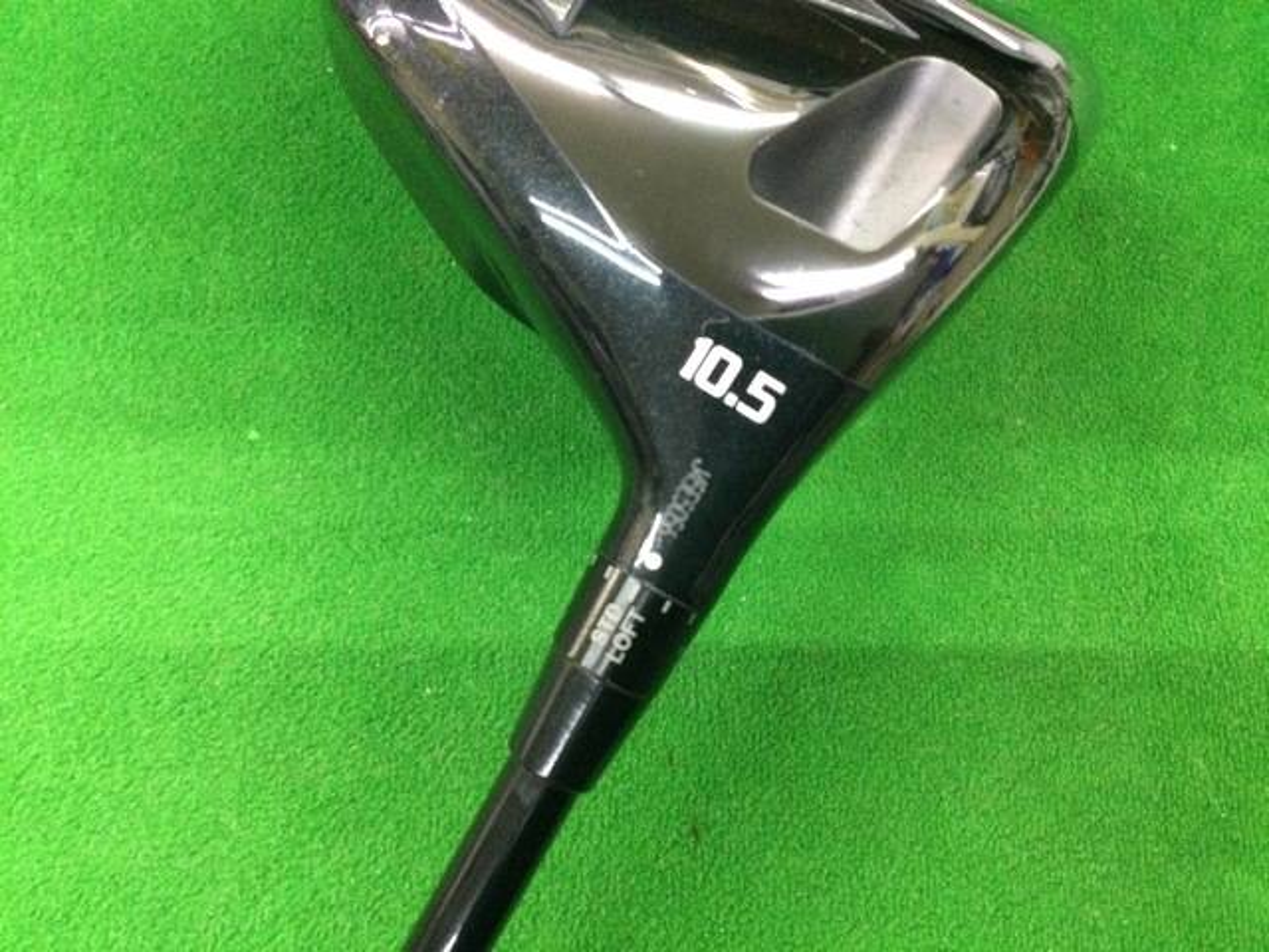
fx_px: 1136
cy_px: 476
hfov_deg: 58.4
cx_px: 634
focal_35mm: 31
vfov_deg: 45.4
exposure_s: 1/30
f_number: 2.4
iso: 250
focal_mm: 3.3
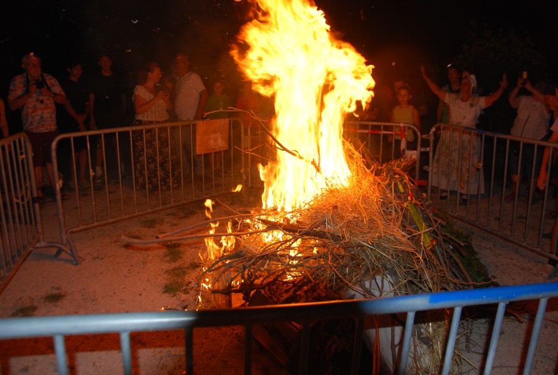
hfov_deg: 67.3
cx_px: 279
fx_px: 419
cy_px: 188
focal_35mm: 27
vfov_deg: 48.2
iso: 400
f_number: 4
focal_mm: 18
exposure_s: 1/100
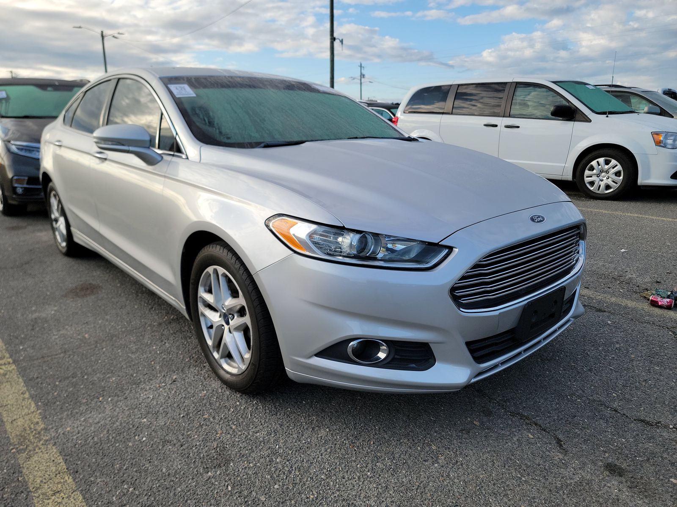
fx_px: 469
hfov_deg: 71.6
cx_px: 338
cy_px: 254
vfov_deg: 56.8
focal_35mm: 24
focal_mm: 6.7
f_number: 1.8
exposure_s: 1/494
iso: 50
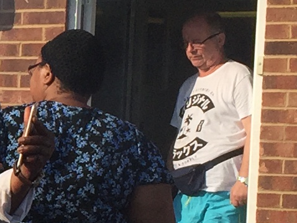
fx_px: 1700
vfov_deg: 7.5
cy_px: 203
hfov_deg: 9.3
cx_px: -329
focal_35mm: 198
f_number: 2.2
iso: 32
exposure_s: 1/2639
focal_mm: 4.15
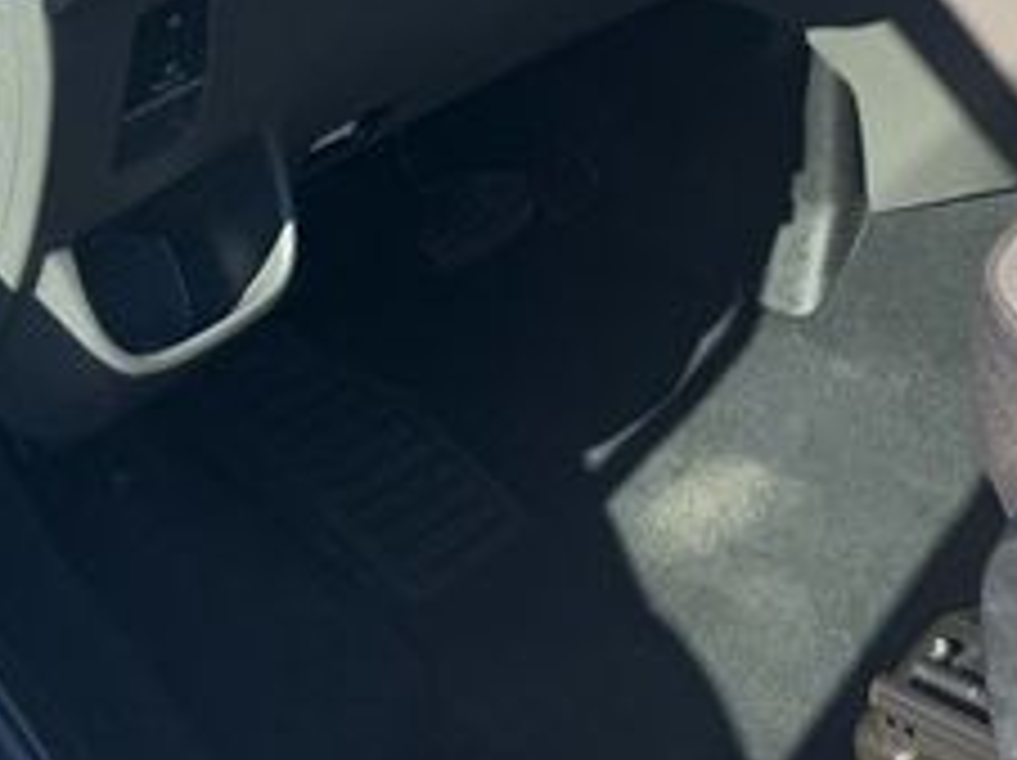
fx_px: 1996
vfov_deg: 19.4
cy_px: -310
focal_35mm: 68
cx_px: 994
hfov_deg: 27.1
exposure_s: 1/1151
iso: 80
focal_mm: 6.76
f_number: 1.78
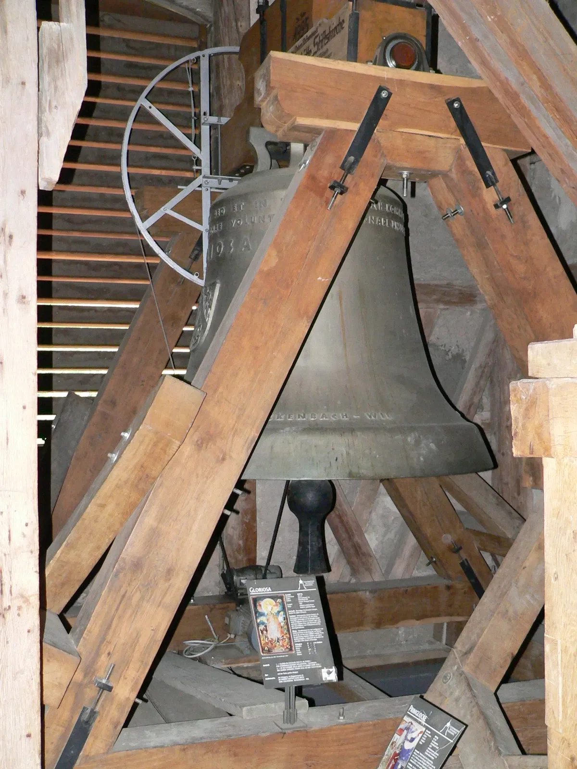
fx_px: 933
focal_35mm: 42
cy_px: 384
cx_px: 288
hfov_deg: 34.3
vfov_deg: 44.8
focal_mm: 7
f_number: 2.8
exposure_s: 1/60
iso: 400
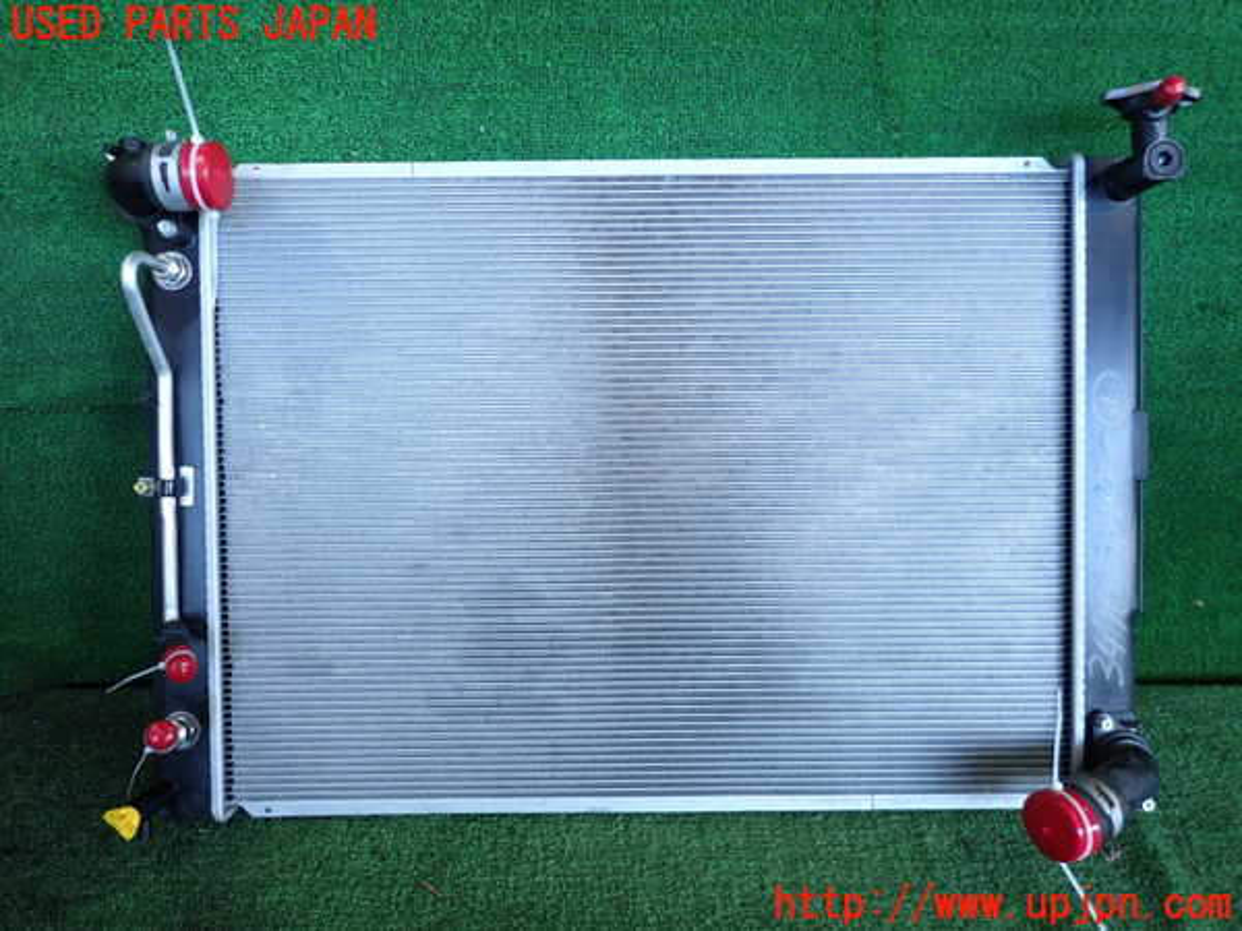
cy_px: 466
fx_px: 897
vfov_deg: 54.9
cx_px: 621
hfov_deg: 69.4
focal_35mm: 25
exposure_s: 1/125
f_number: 2
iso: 200
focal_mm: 4.5
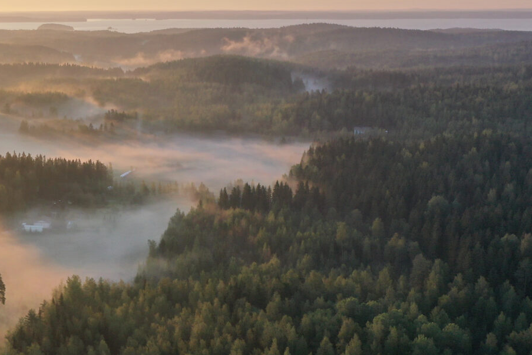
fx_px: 916
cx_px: -21
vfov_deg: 21.9
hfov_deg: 29.8
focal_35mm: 62
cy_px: 191
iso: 100
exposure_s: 1/240
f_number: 5
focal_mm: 10.26
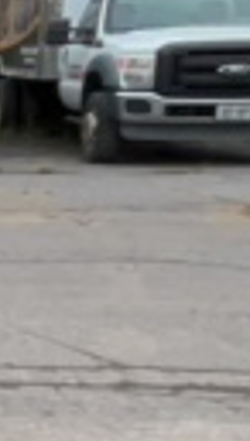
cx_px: -880
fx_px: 1419
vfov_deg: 17.6
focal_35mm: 121
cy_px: 304
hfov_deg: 6.7
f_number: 2.4
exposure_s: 1/112
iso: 125
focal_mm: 1.54
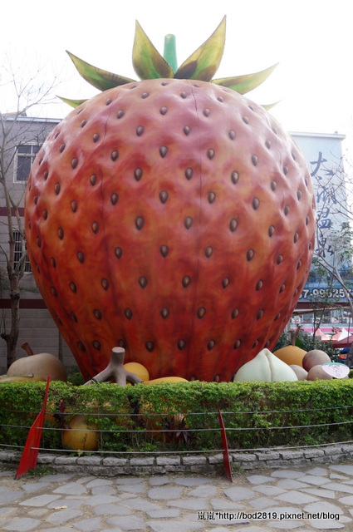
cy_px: 266
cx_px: 176
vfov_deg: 57.3
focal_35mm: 33
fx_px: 487
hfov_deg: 39.9
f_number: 10
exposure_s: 1/60
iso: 200
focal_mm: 22
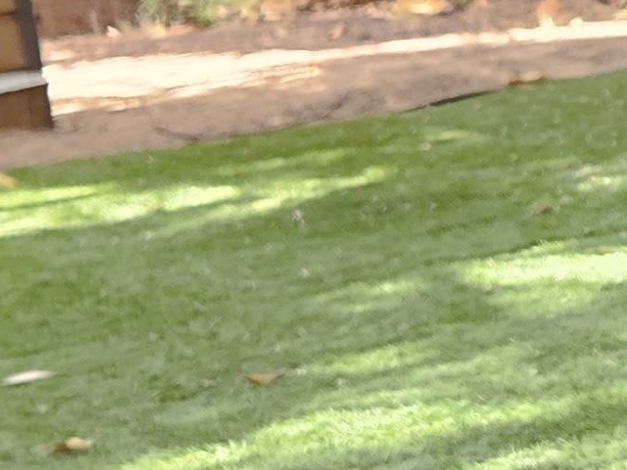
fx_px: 2481
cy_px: 196
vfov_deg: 10.8
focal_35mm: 137
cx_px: 1230
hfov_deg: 12.7
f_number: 1.8
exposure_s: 1/359
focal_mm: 5.4
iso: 250
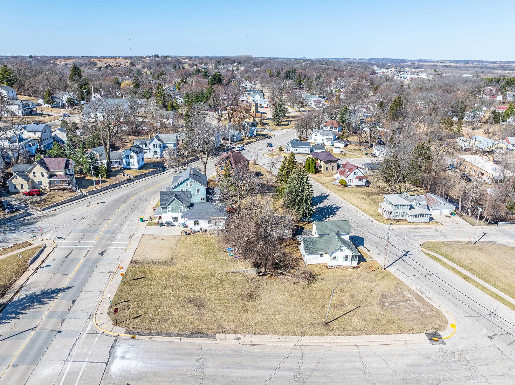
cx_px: 258
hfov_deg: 71.6
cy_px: 192
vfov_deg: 56.8
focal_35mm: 24
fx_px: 357
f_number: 2.8
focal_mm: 12.29
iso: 100
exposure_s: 1/3200
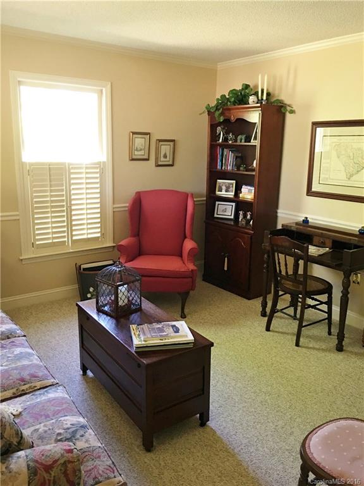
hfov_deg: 48.2
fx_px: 407
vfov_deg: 61.7
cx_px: 182
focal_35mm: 29
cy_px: 243
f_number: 2.2
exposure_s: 1/15
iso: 100
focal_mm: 4.15
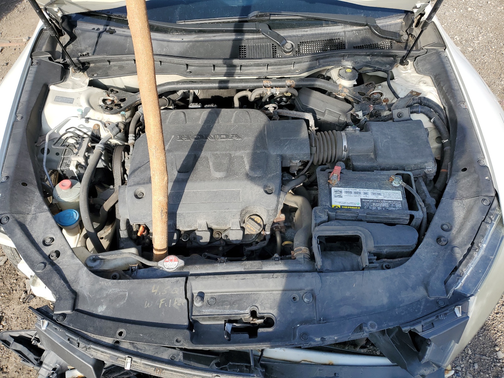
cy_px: 189
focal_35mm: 26
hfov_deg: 67.3
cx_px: 252
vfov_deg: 53.1
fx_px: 379
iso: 50
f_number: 1.5
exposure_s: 1/833
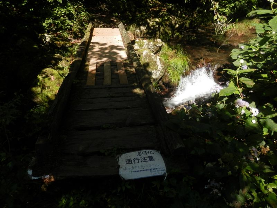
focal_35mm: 25
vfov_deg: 54.9
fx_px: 200
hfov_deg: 69.4
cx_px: 138
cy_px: 104
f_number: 3
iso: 80
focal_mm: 4.5
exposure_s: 1/400
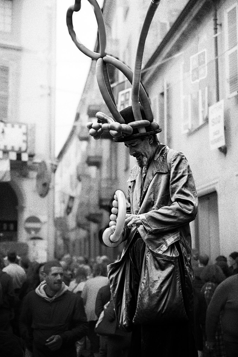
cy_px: 186
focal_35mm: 53
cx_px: 129
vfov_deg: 37.5
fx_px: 526
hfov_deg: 25.5
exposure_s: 1/140
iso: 200
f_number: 4
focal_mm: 27
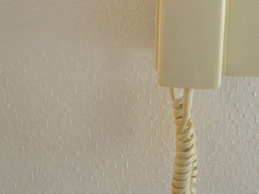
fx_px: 326
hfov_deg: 41.1
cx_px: 214
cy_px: -47
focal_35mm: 44
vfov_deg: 28.3
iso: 1600
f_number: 4.8
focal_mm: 11.5
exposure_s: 1/13
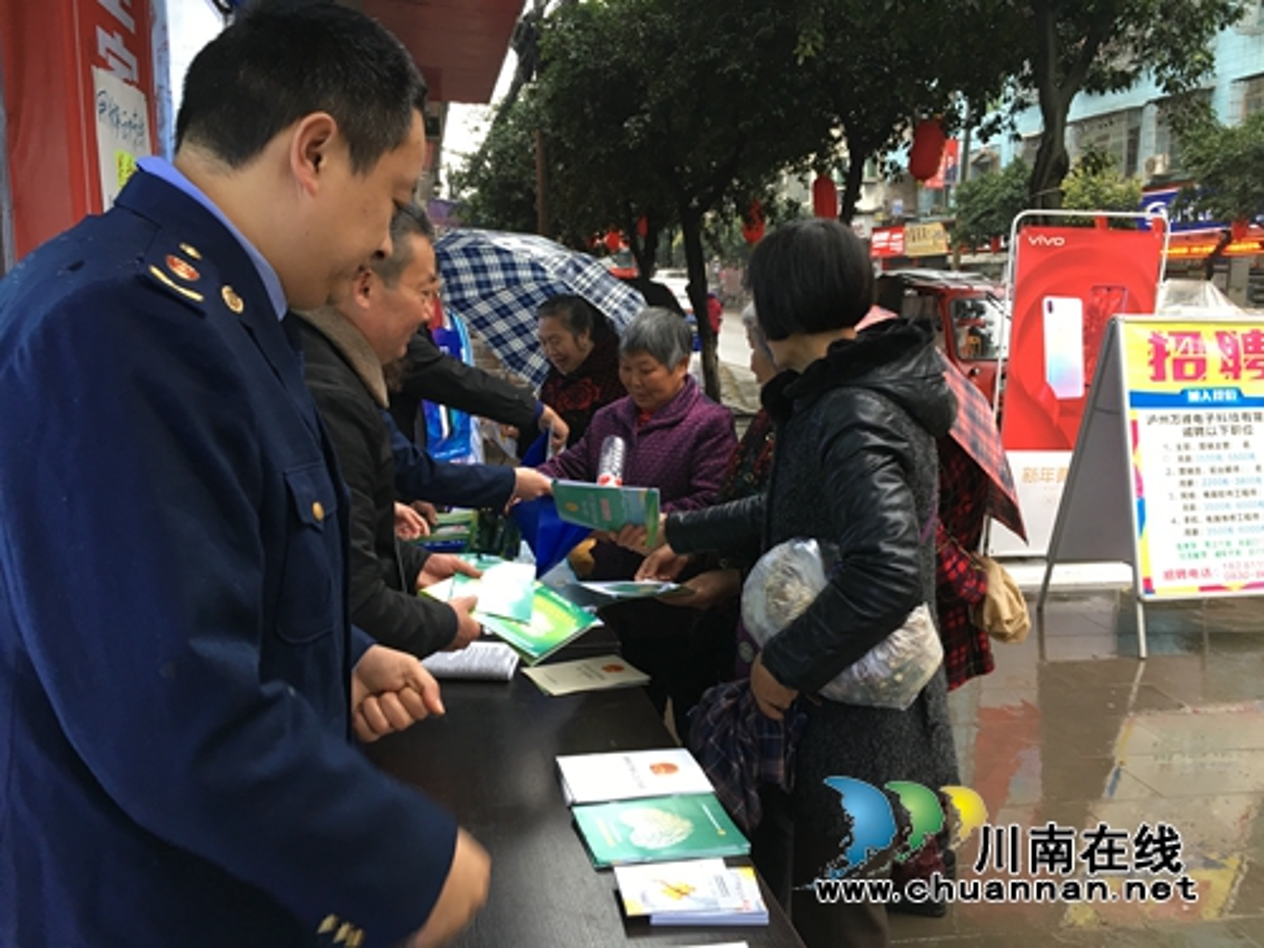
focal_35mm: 29
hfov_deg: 61.7
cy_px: 474
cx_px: 632
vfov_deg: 48.2
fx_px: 1059
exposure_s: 1/17
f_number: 2.2
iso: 32
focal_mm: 4.15
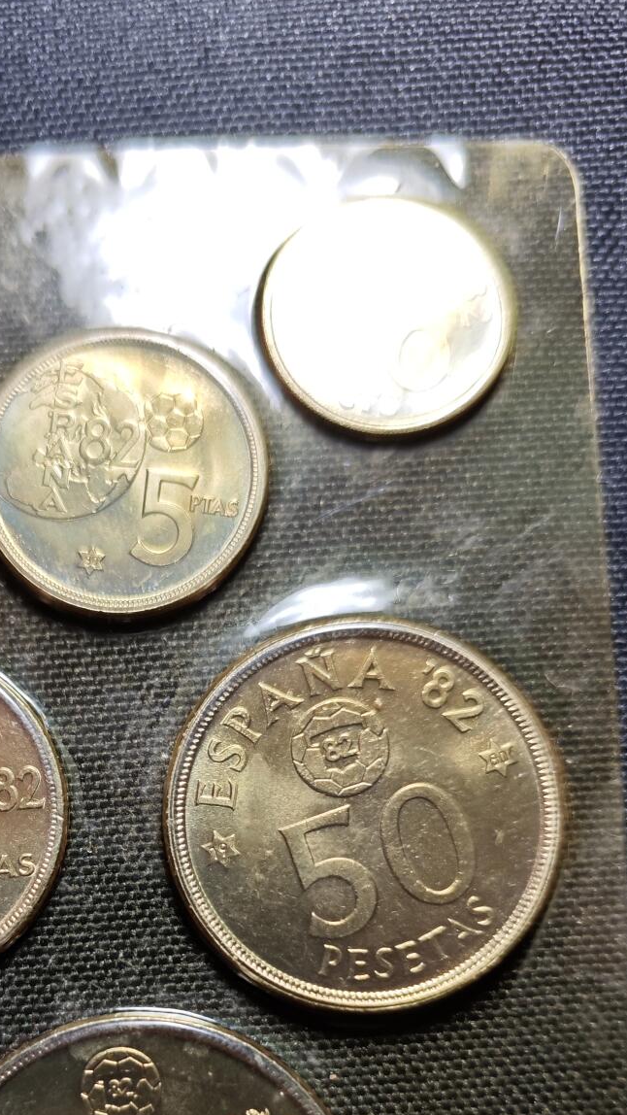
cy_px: 848
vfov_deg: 47.4
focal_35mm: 41
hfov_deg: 28.4
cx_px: 132
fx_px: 1211
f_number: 1.6
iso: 80
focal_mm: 5.84
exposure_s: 1/63.1
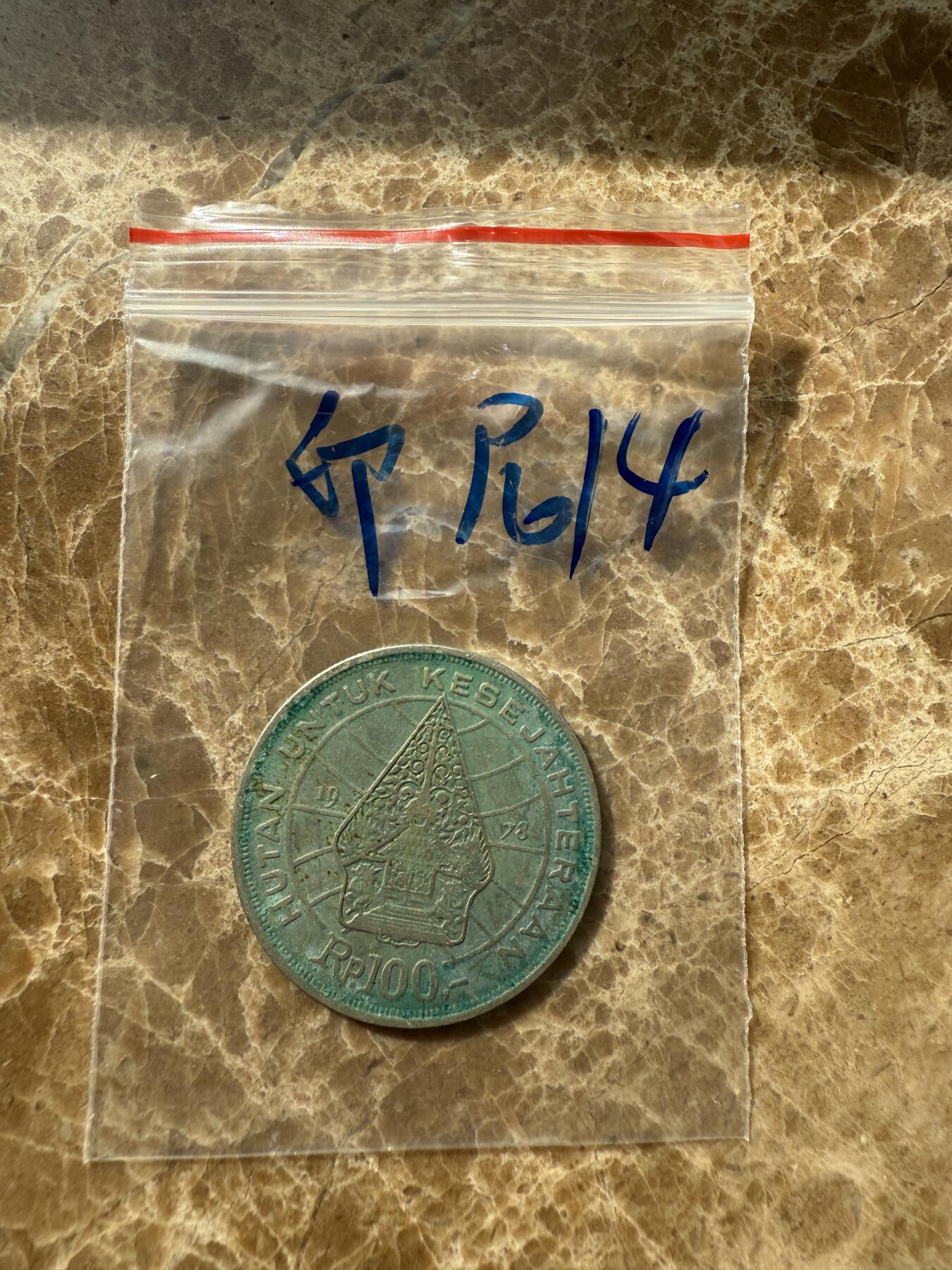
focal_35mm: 24
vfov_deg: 71.6
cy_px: 635
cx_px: 476
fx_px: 880
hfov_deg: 56.8
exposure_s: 1/488
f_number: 2.2
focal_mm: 2.22
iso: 40
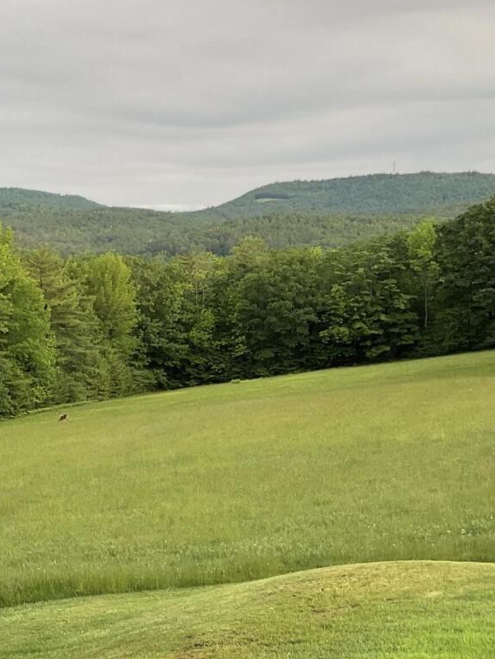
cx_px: -40
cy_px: 476
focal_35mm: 75
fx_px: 1430
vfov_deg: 25.7
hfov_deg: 18.9
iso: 16
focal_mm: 3
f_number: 1.8
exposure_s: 1/482
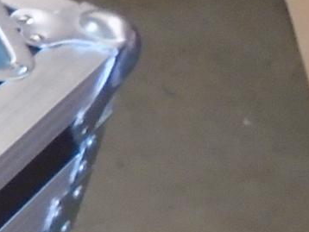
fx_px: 1679
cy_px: 331
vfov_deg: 7.8
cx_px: -571
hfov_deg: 8.9
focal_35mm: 188
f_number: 3.2
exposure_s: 1/30
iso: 160
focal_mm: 4.6
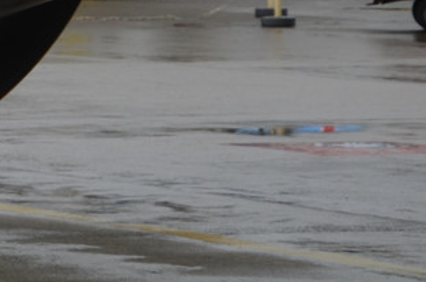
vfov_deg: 3.6
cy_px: -248
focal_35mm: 382
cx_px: -385
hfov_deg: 5.3
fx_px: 4509
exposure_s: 1/160
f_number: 7.1
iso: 160
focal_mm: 66
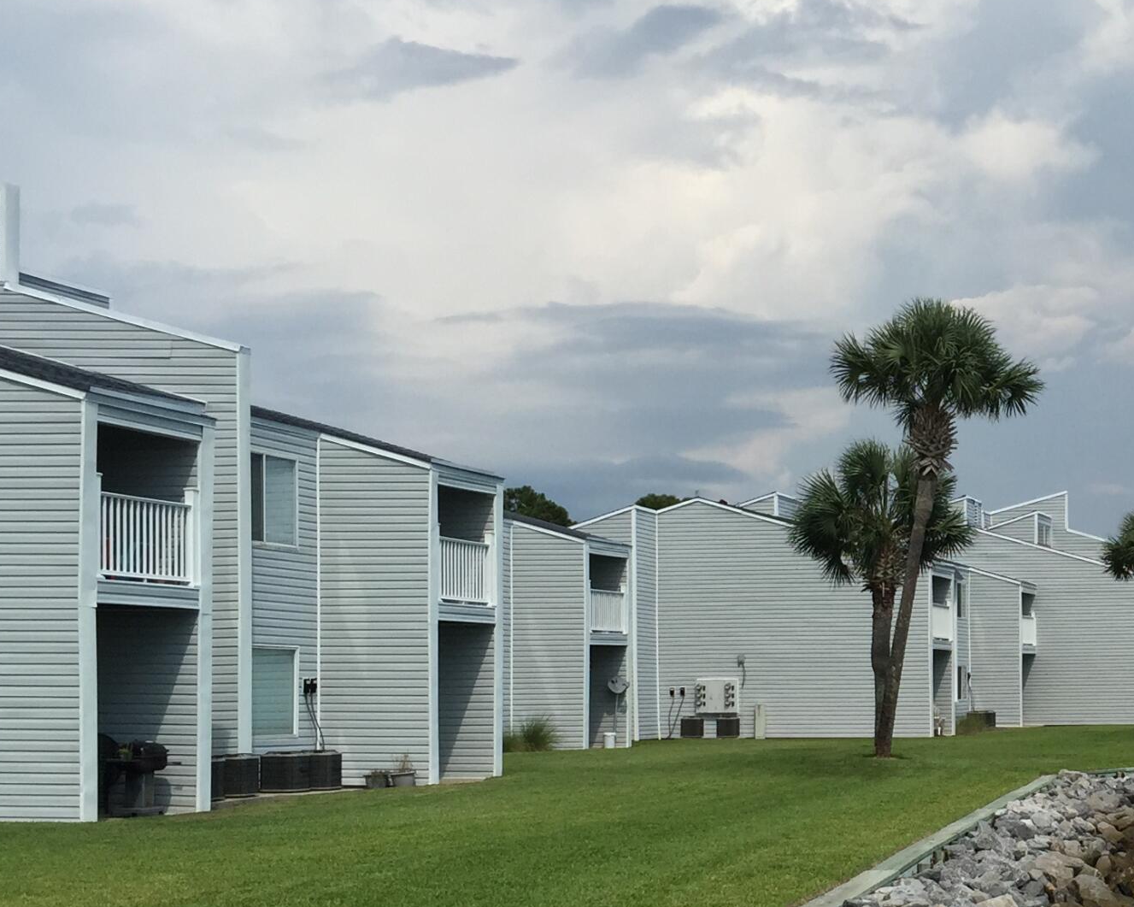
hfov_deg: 28.0
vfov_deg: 23.6
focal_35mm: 64
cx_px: 1106
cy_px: 676
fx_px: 2147
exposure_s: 1/3300
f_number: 2.2
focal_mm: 4.15
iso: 32
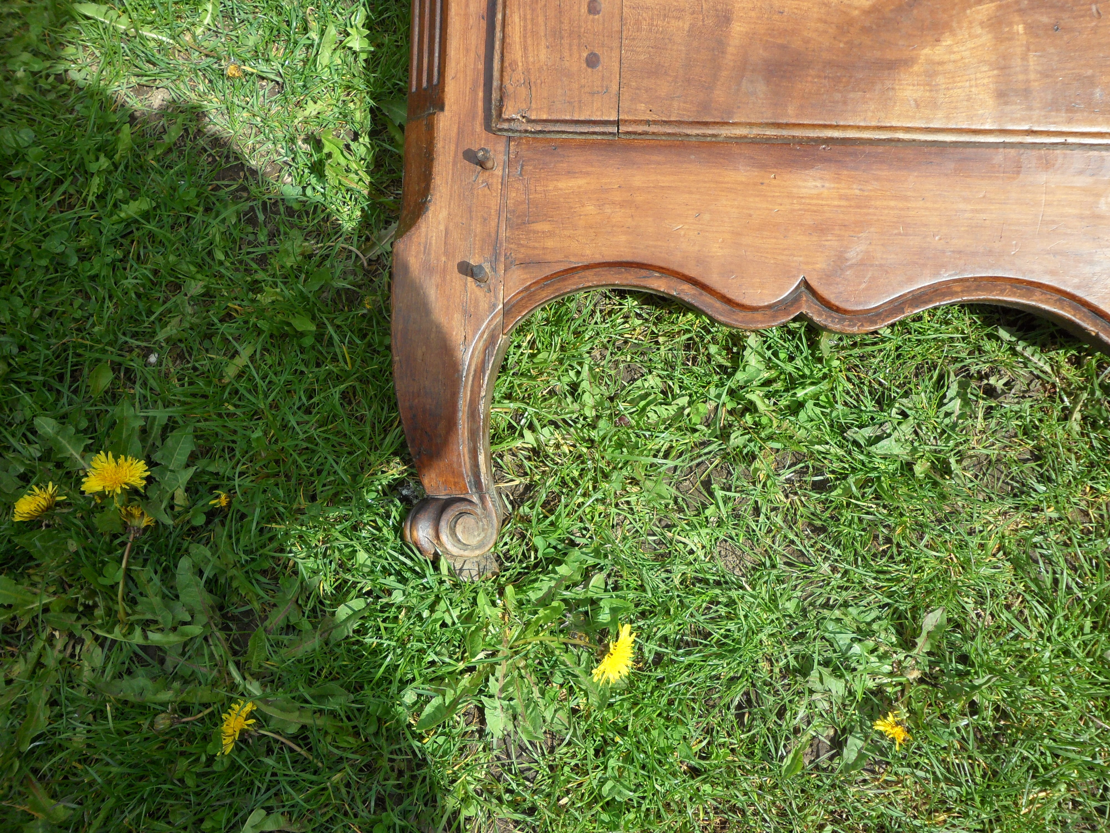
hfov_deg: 56.8
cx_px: 555
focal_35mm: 32
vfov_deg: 44.2
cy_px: 416
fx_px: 1026
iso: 80
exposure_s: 1/350
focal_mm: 5.7
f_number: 3.7
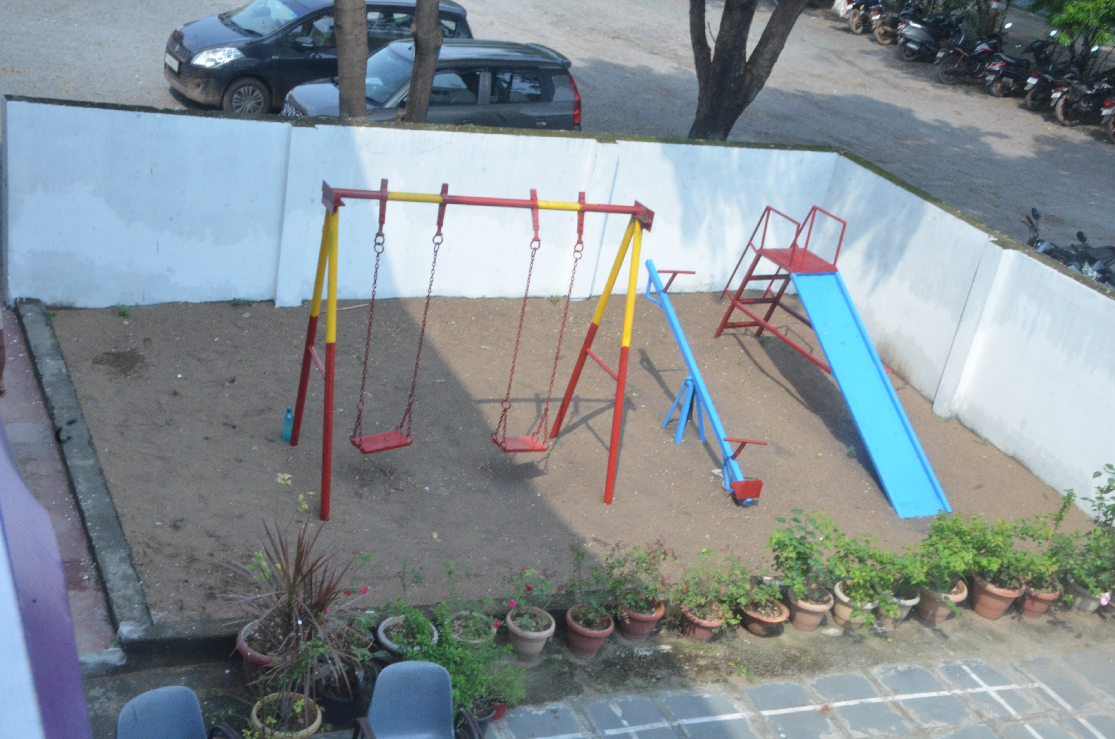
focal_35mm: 42
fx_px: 1298
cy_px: 370
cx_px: 558
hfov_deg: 46.5
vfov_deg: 31.8
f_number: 20
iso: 1600
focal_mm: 28
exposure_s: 1/125
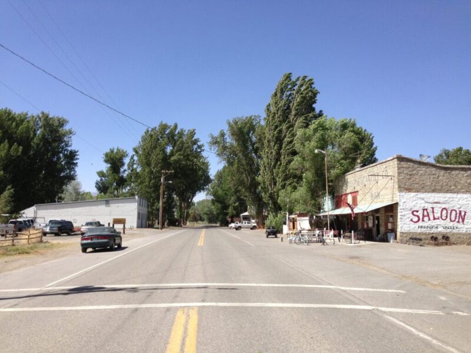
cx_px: 236
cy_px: 176
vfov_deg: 42.9
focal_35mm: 33
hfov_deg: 55.4
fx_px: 449
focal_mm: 4.13
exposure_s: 1/1427
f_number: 2.4
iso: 50
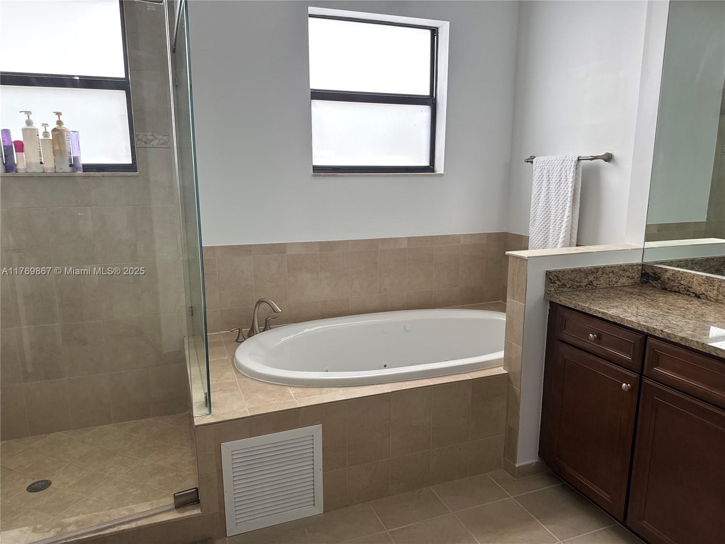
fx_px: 503
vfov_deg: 56.8
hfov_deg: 71.6
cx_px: 362
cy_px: 272
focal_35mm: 24
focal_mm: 6.76
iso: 160
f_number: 1.78
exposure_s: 1/120
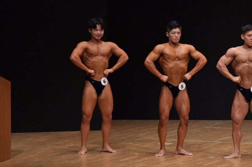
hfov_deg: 7.2
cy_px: 84
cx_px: 126
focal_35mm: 285
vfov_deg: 4.8
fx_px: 1994
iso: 6400
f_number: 5.6
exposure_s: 1/400
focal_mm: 190
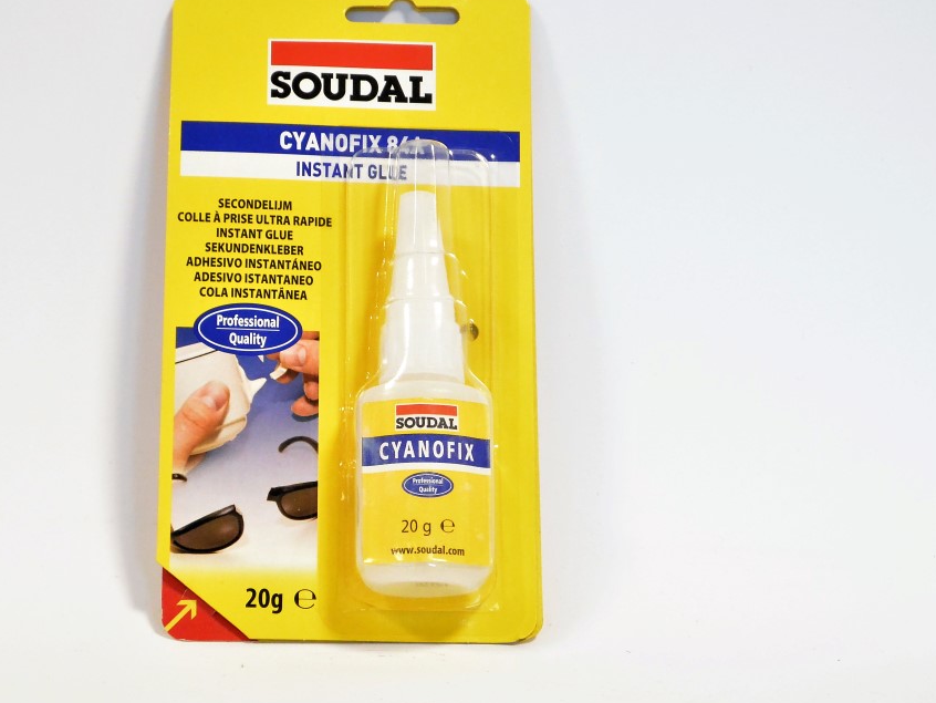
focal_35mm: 106
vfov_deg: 14.0
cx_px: 347
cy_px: 337
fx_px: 2867
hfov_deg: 18.5
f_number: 5.6
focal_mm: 30
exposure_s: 1/30
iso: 1600
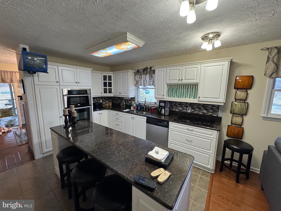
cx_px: 140
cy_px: 106
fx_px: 114
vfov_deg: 85.7
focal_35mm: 14
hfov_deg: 102.1
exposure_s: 1/120
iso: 250
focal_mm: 2.22
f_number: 2.2
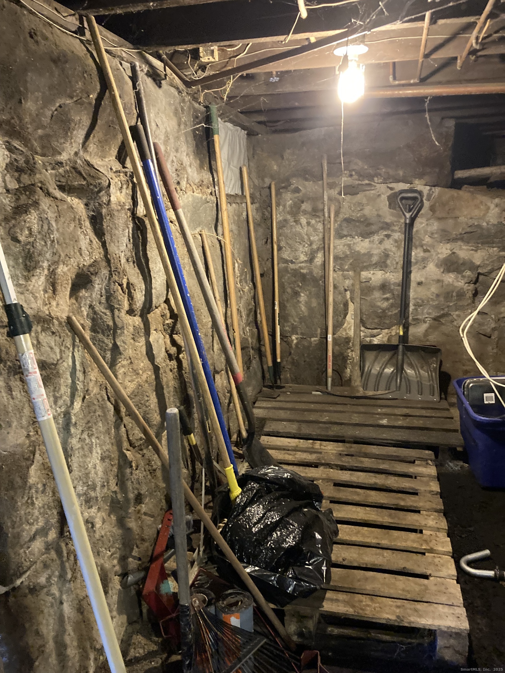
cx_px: 252
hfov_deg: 49.7
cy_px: 336
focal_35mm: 28
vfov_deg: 63.4
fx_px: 545
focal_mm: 3.99
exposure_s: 1/24
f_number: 1.8
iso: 640
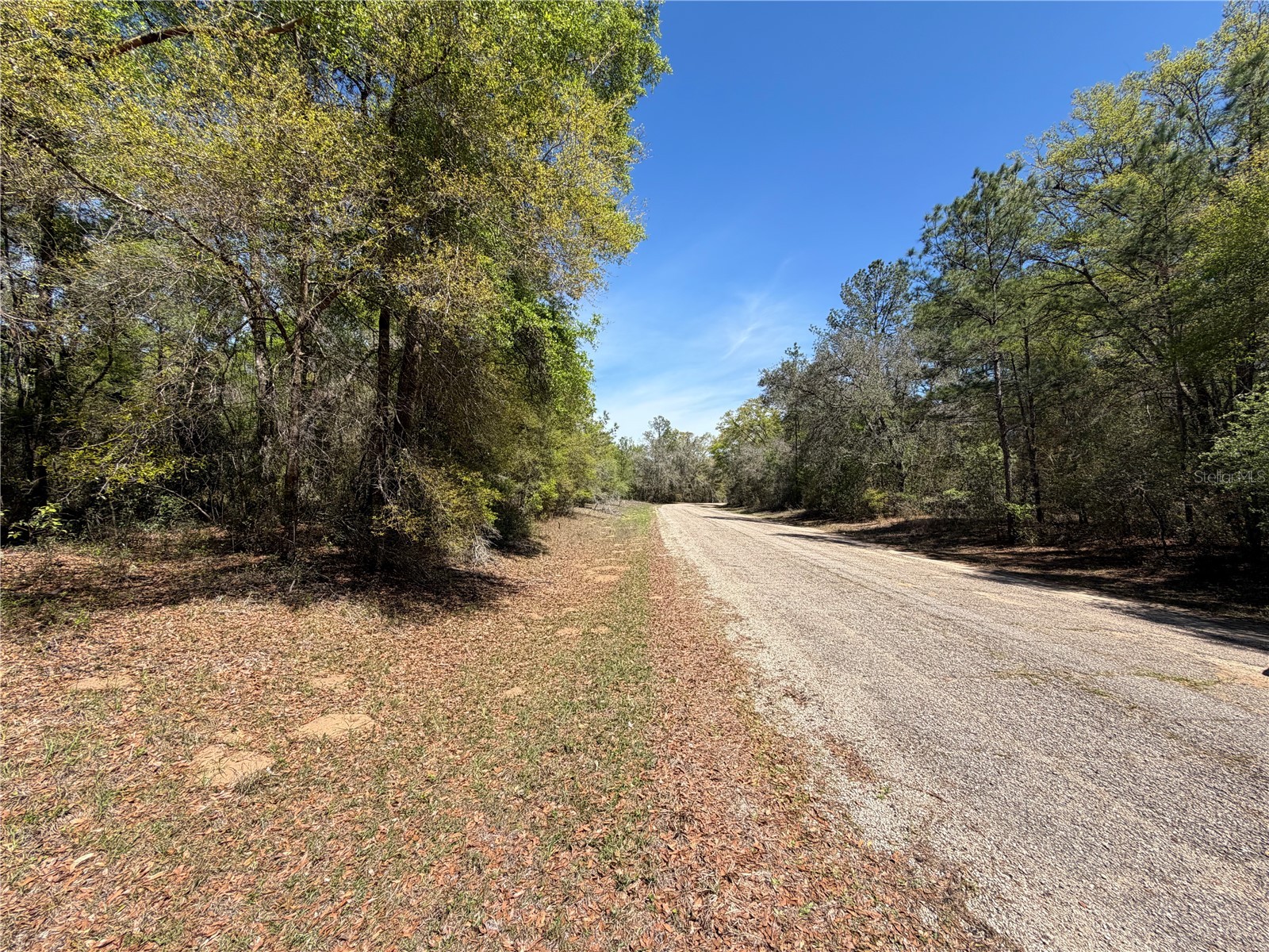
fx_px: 513
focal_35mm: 14
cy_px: 476
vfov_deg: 85.7
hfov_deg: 102.1
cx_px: 634
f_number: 2.2
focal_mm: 2.22
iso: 32
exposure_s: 1/770
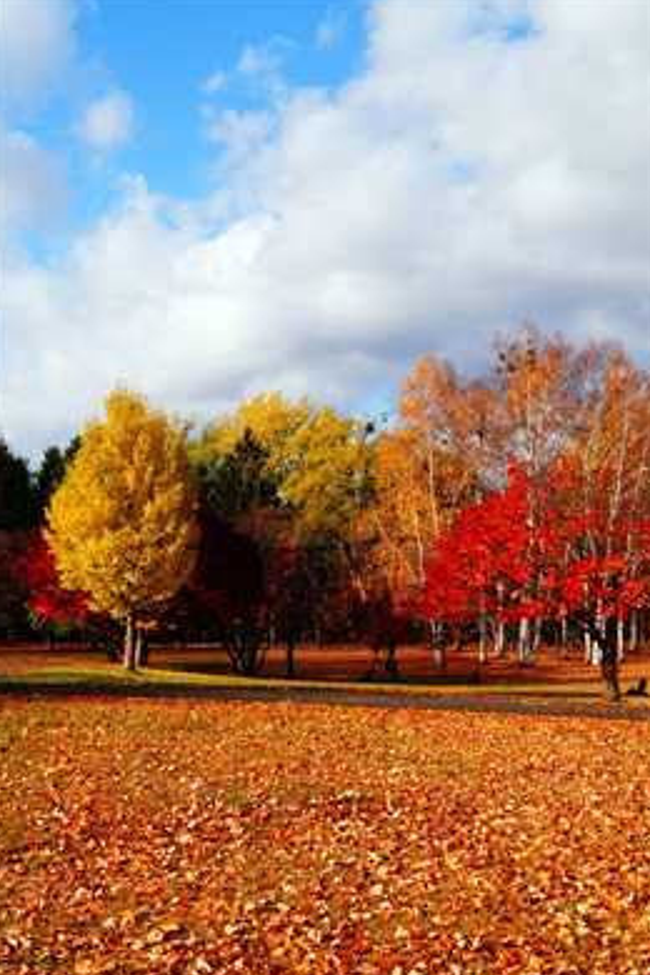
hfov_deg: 34.6
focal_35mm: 39
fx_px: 1043
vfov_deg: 50.1
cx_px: 321
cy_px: 490
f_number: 8
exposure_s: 1/250
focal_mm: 25
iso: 100
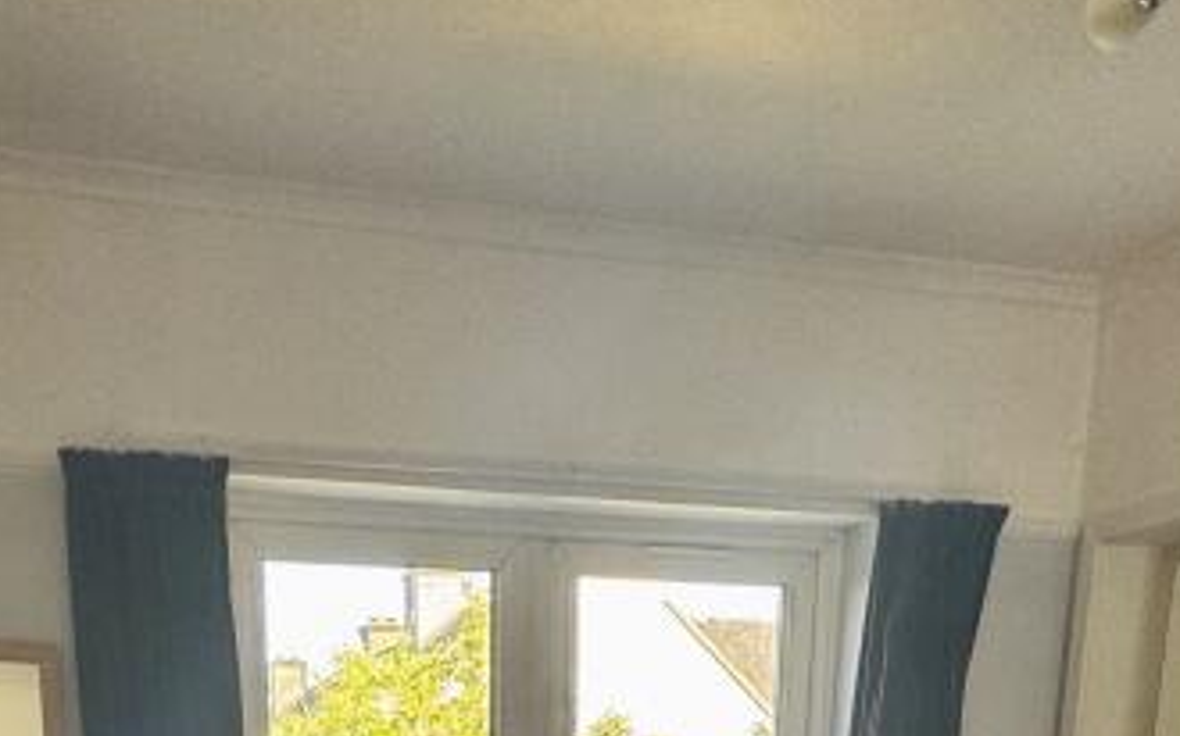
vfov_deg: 20.6
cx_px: 429
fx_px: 1479
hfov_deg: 43.1
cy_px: 1290
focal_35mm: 46
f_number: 2.2
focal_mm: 2.22
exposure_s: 1/99
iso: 100
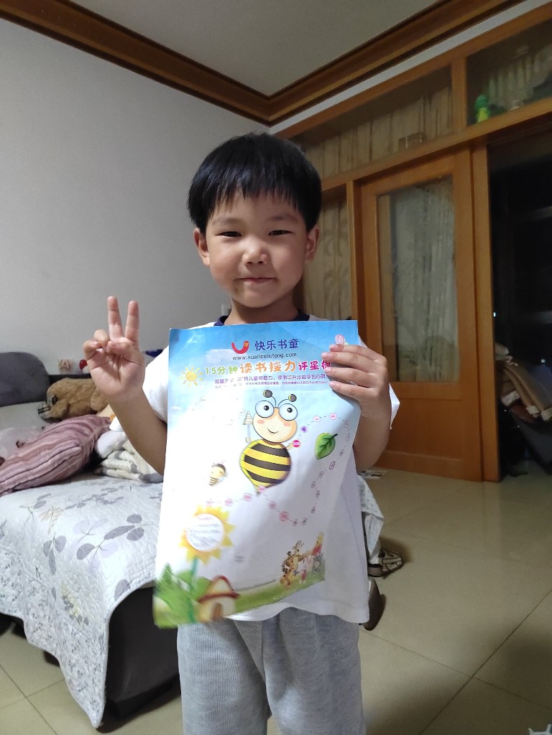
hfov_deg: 58.9
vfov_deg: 73.9
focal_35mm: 23
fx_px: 489
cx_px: 276
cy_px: 368
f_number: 1.9
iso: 5000
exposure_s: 1/17
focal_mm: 5.52
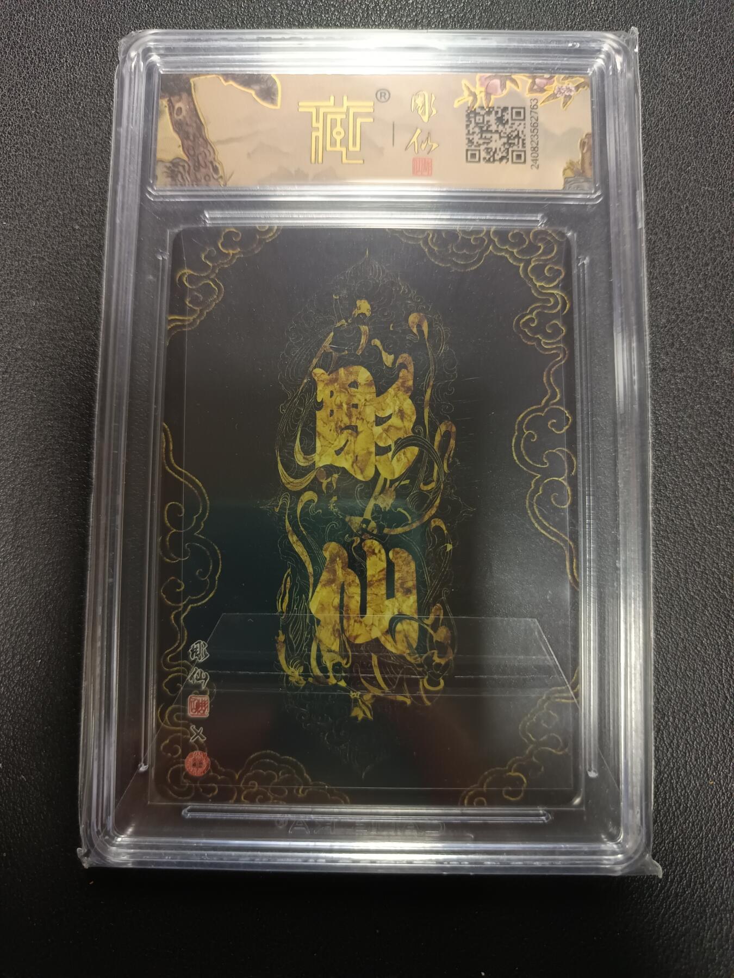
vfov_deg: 71.6
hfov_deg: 56.8
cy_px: 489
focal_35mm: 24
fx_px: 679
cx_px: 367
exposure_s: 1/50
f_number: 1.7
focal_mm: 5.31
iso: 1074
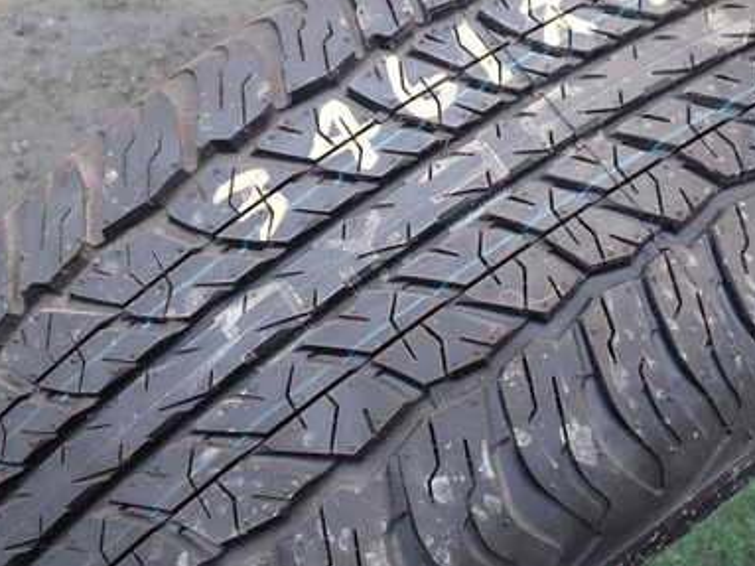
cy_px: 189
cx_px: 473
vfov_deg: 30.6
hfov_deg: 40.2
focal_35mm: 47
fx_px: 1025
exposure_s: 1/60
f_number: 2.3
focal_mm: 5.4
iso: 125
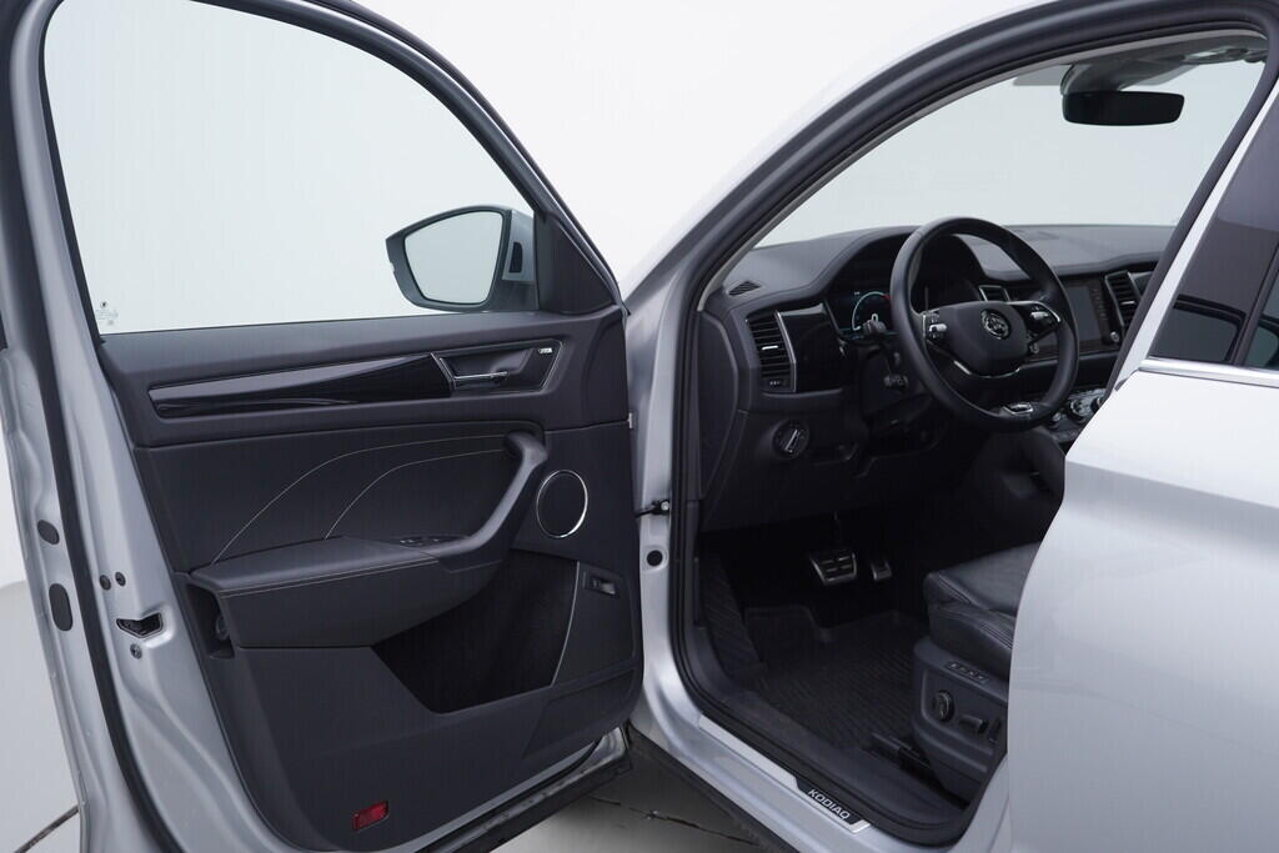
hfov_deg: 53.1
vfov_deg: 36.9
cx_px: 640
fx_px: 1279
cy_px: 426
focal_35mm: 36
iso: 125
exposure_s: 1/60
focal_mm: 24
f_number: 3.5
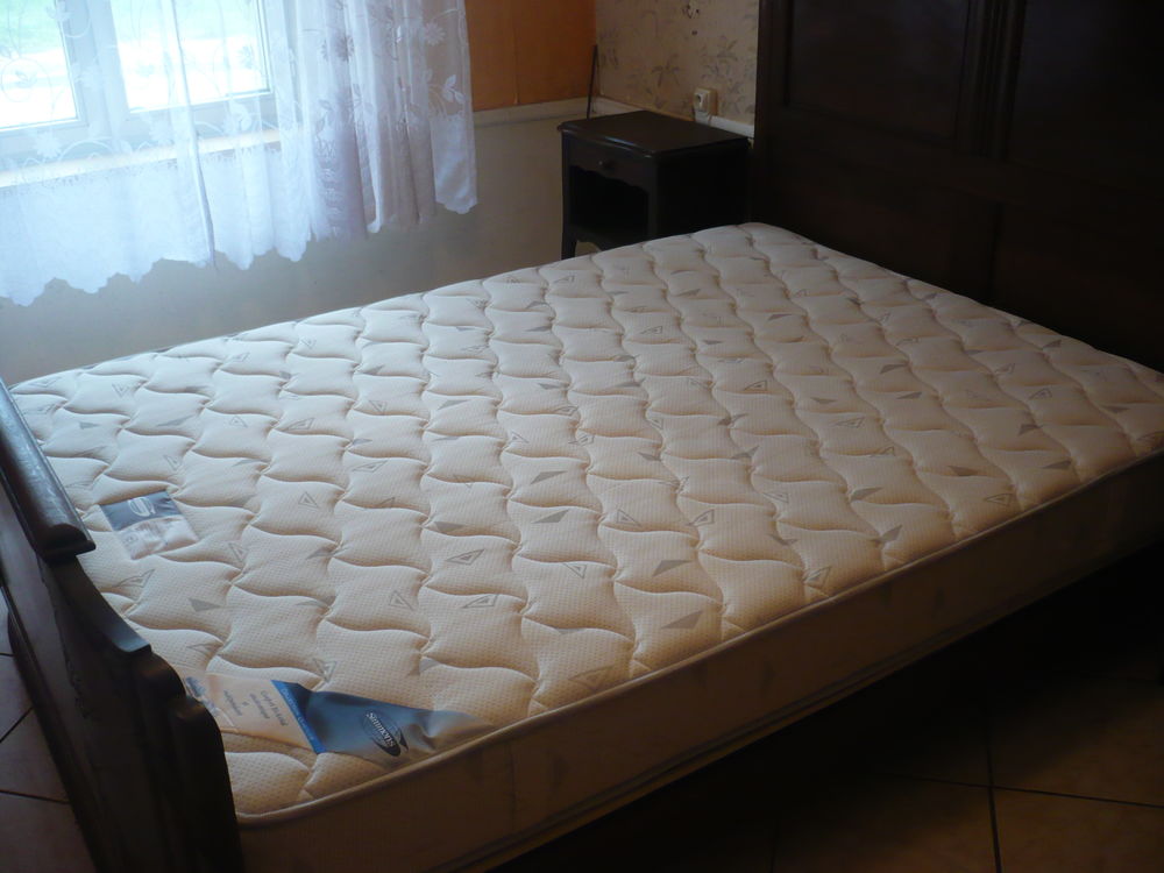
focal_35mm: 35
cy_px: 436
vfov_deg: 40.7
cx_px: 582
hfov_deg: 52.6
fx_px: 1177
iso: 200
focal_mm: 5.8
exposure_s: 1/40
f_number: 2.8
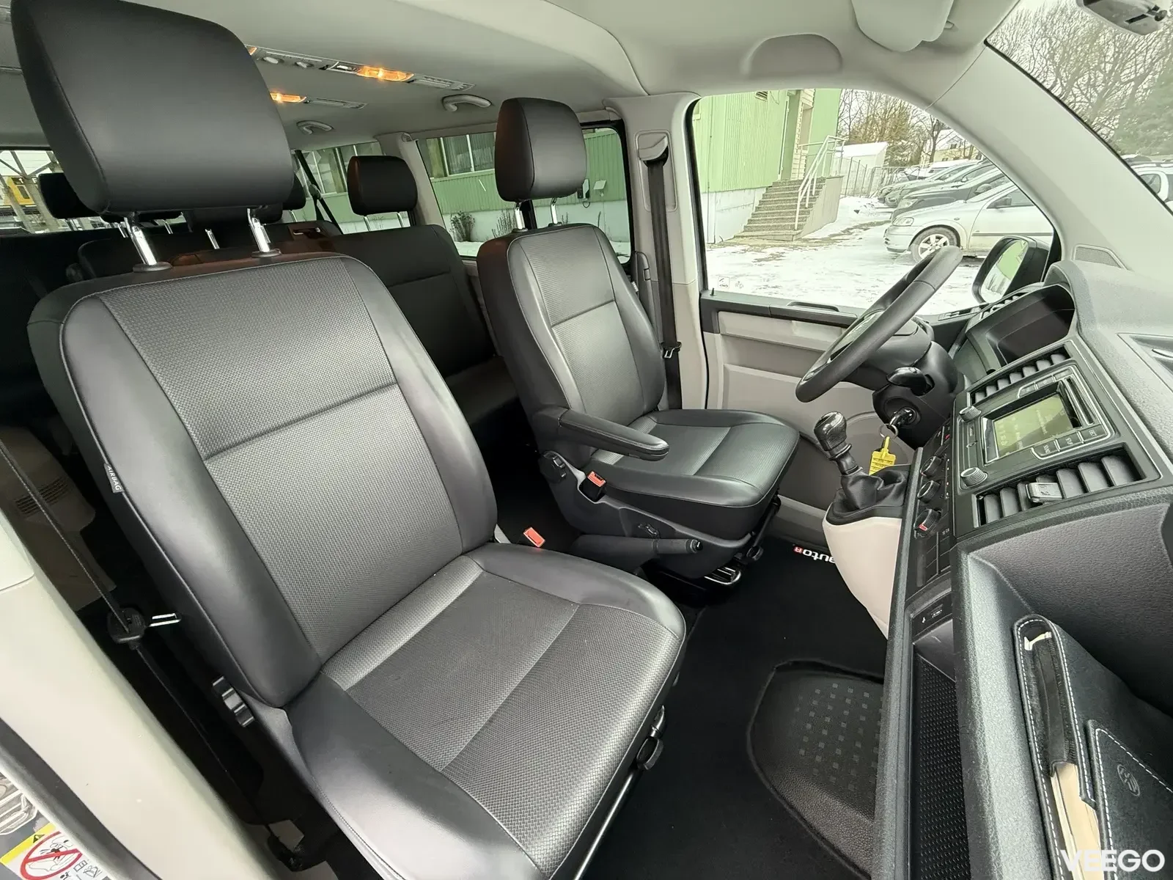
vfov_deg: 85.7
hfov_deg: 102.1
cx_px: 586
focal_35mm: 14
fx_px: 474
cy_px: 440
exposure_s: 1/85
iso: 320
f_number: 2.2
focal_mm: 2.22
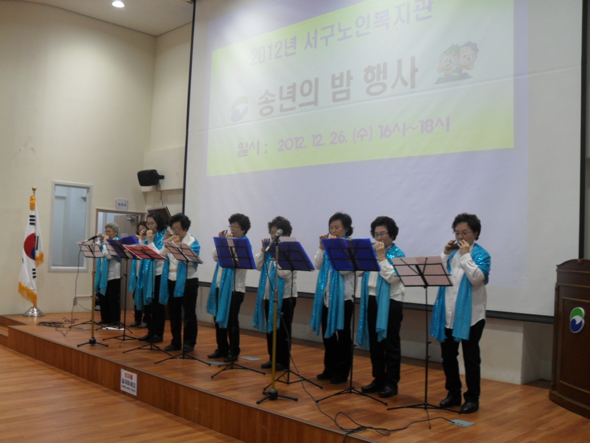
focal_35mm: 35
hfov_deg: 52.6
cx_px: 295
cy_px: 222
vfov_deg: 40.7
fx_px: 597
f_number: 2.8
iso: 100
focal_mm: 6.2
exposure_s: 1/30
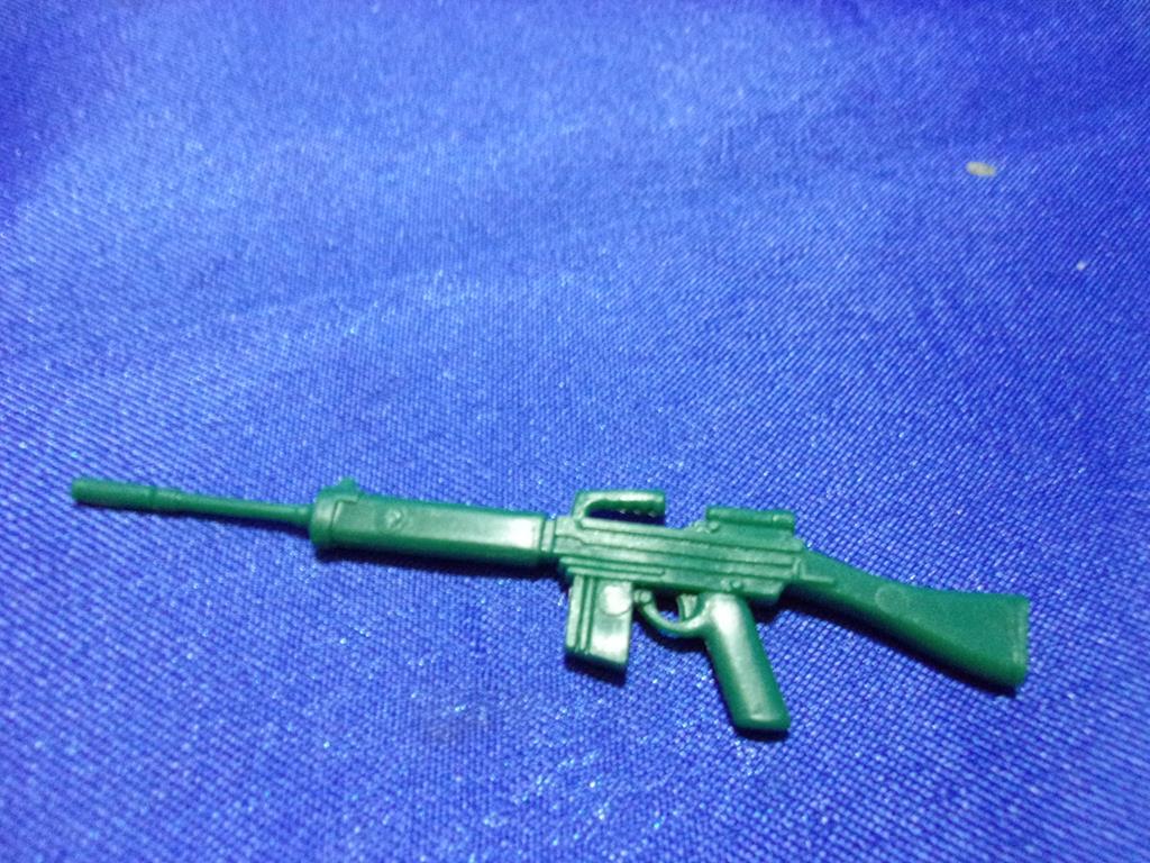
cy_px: 432
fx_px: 897
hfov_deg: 65.3
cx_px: 575
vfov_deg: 51.4
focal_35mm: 27
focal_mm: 4.9
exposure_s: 1/6
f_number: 3
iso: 800
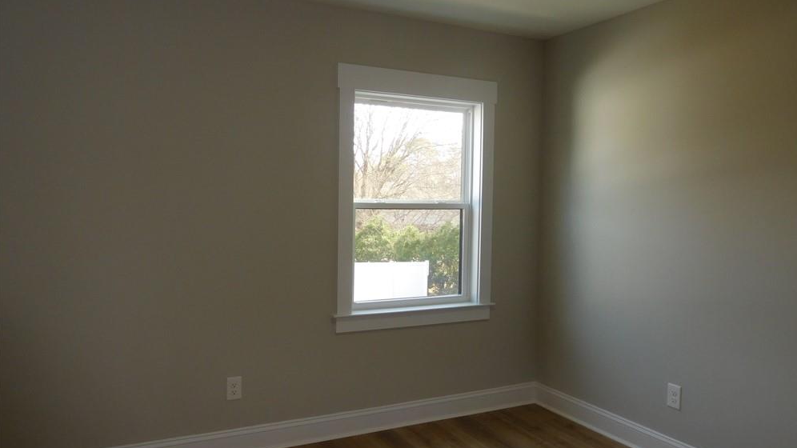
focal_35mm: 28
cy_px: 228
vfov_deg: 41.5
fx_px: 592
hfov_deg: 67.9
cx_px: 407
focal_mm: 4.5
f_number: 3.4
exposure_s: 1/80
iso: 125
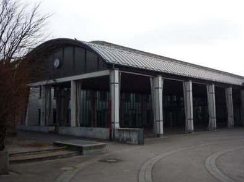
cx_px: 144
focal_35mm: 39
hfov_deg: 47.7
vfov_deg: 36.7
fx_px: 275
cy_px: 74
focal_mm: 5.2
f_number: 5
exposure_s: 1/400
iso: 100
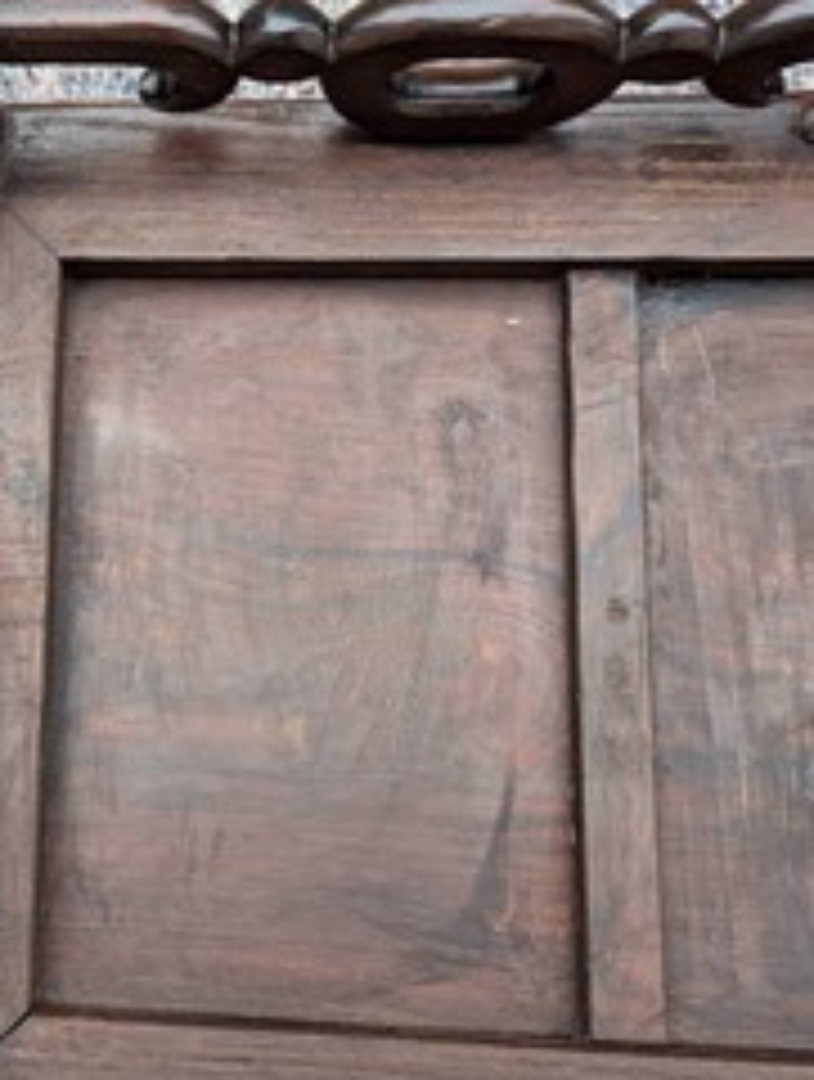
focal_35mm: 40
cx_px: 164
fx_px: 1250
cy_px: 513
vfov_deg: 46.7
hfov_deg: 35.0
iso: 57
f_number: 1.85
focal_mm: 6.81
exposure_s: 1/109
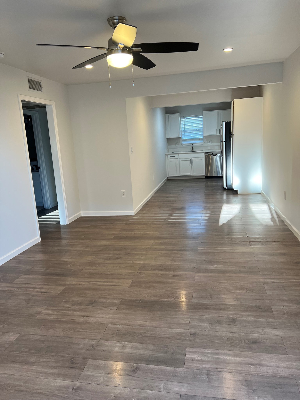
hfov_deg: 53.1
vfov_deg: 67.3
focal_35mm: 26
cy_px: 200
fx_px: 300
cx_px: 150
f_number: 1.5
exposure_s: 1/120
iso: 100
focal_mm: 5.7
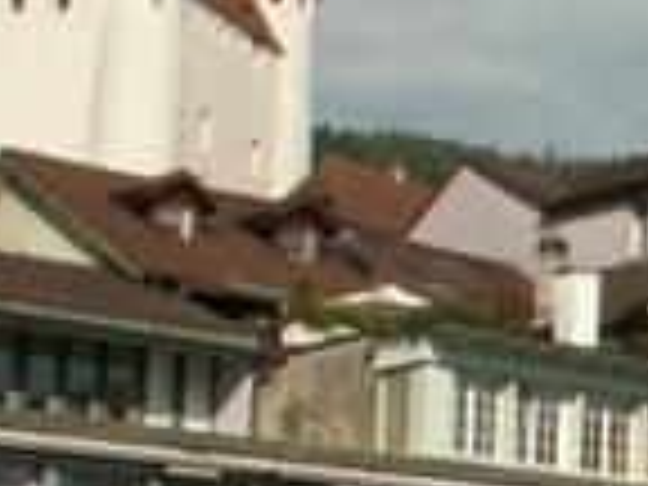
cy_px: 500
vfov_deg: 9.4
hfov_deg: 11.7
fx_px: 2920
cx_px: 1188
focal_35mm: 156
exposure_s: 1/250
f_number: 7.1
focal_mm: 5.86
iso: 50
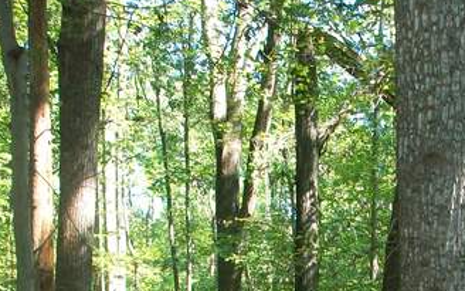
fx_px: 1077
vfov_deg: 15.0
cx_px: 359
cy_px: 325
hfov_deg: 24.1
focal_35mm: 85
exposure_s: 1/100
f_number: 2.8
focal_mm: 5.7
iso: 160
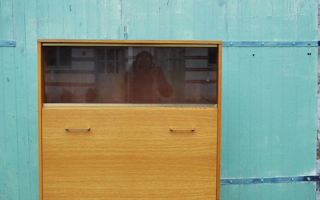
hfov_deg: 38.2
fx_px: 462
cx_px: 162
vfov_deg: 24.4
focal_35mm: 53
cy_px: 101
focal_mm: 34
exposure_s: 1/80
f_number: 5
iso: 200
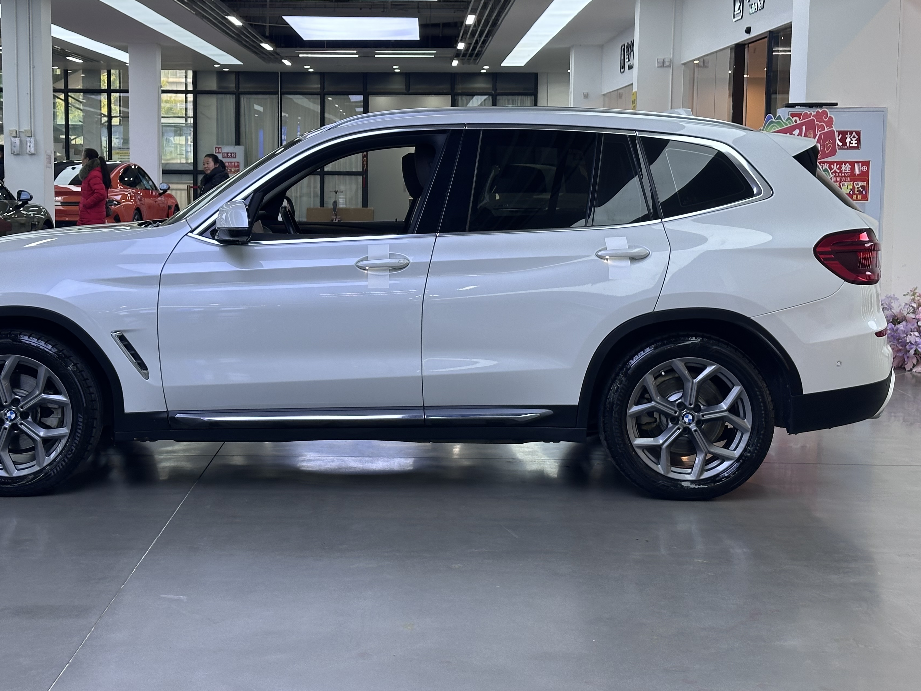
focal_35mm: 57
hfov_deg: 33.7
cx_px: 380
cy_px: 290
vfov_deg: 25.6
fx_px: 1517
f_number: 1.78
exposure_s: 1/100
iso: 64
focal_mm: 6.86
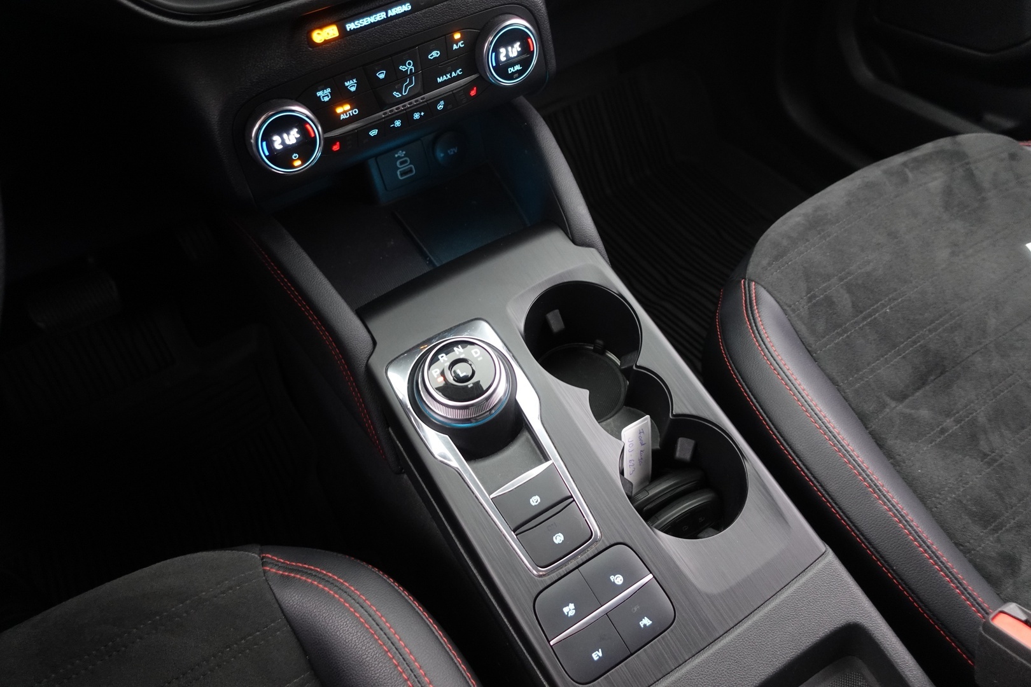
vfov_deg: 53.1
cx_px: 516
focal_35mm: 24
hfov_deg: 73.7
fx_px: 687
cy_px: 344
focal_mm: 9.4
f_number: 1.8
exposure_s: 1/8
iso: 1000
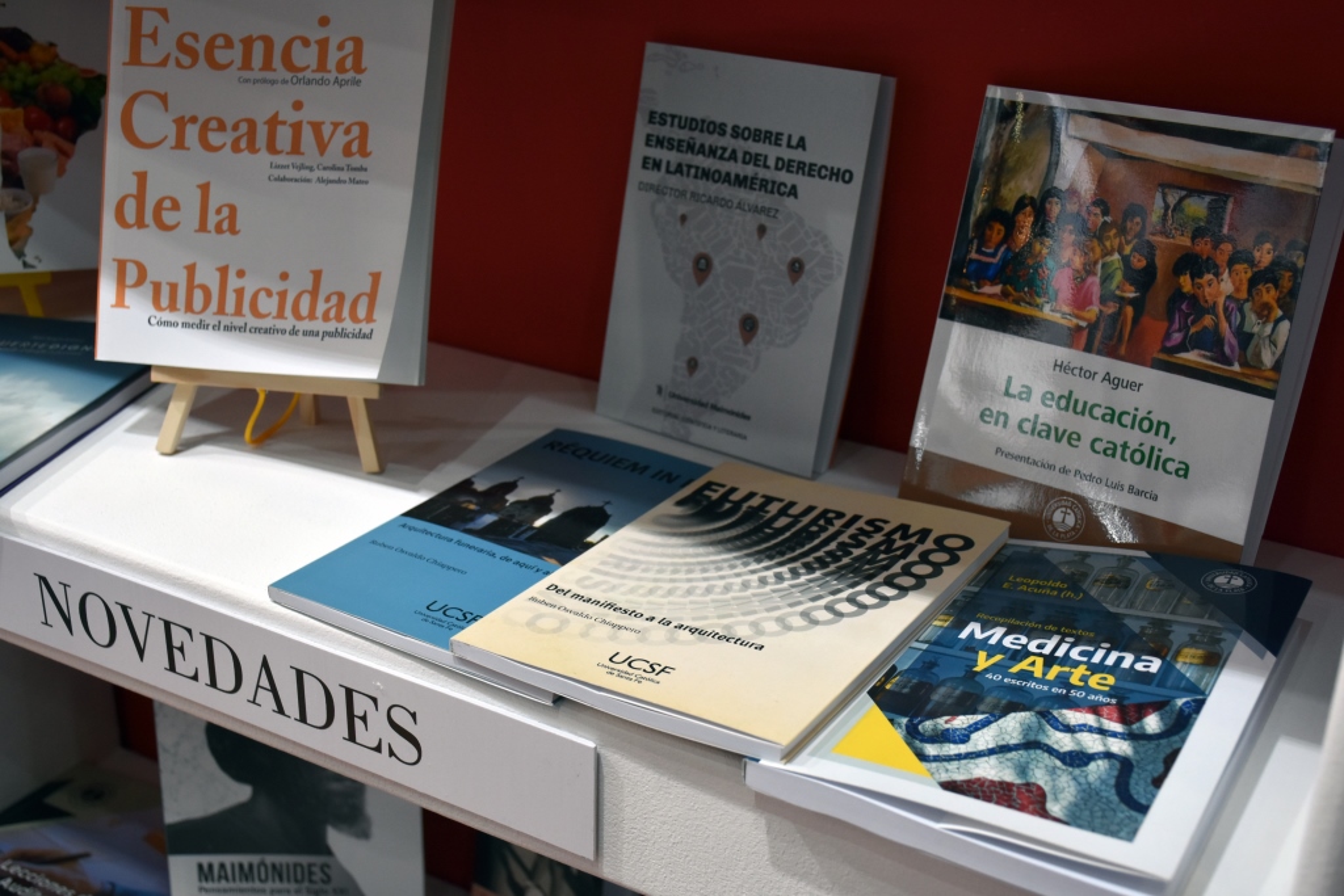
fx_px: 1680
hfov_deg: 43.6
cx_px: 672
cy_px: 448
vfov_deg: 29.9
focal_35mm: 45
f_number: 5
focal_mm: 30
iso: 800
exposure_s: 1/100
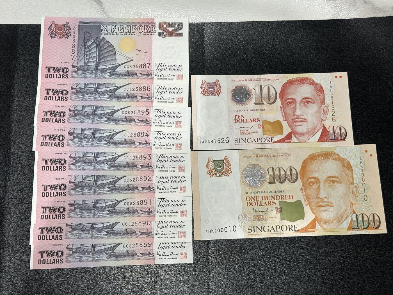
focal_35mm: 48
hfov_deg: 39.7
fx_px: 545
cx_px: 196
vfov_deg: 30.3
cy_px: 148
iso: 80
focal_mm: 6.86
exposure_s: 1/50
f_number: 1.78
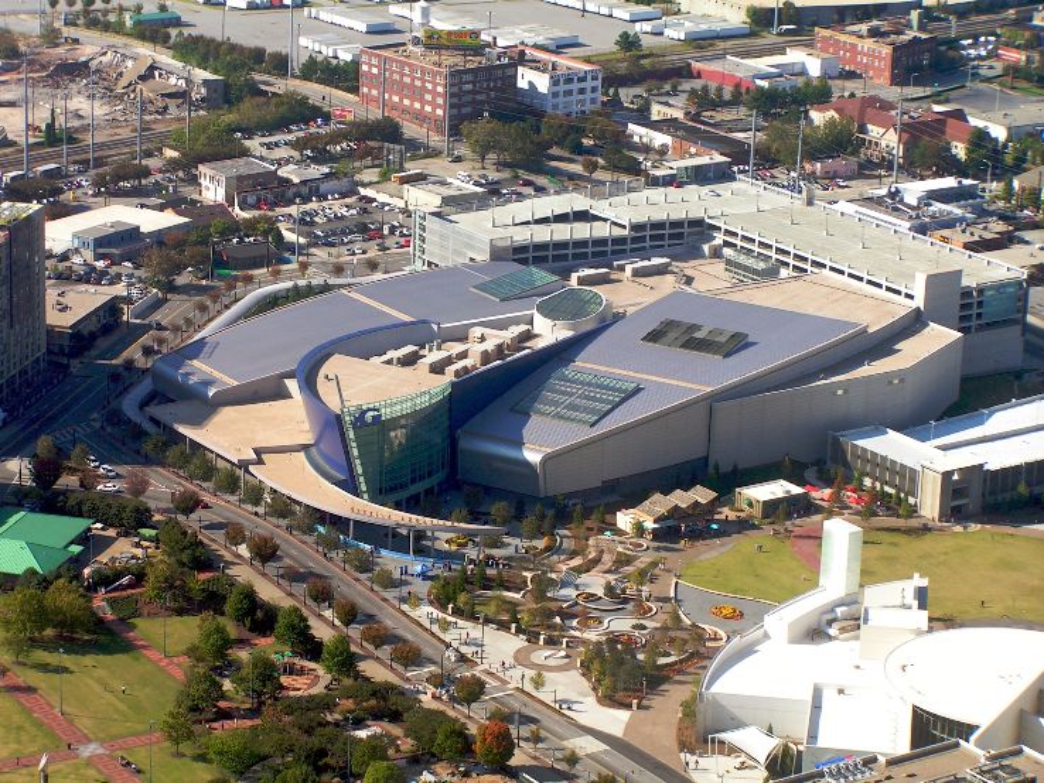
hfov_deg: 18.7
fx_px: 3168
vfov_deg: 14.1
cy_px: 392
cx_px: 522
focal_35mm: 105
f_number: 4.5
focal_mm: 17.5
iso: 50
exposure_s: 1/200
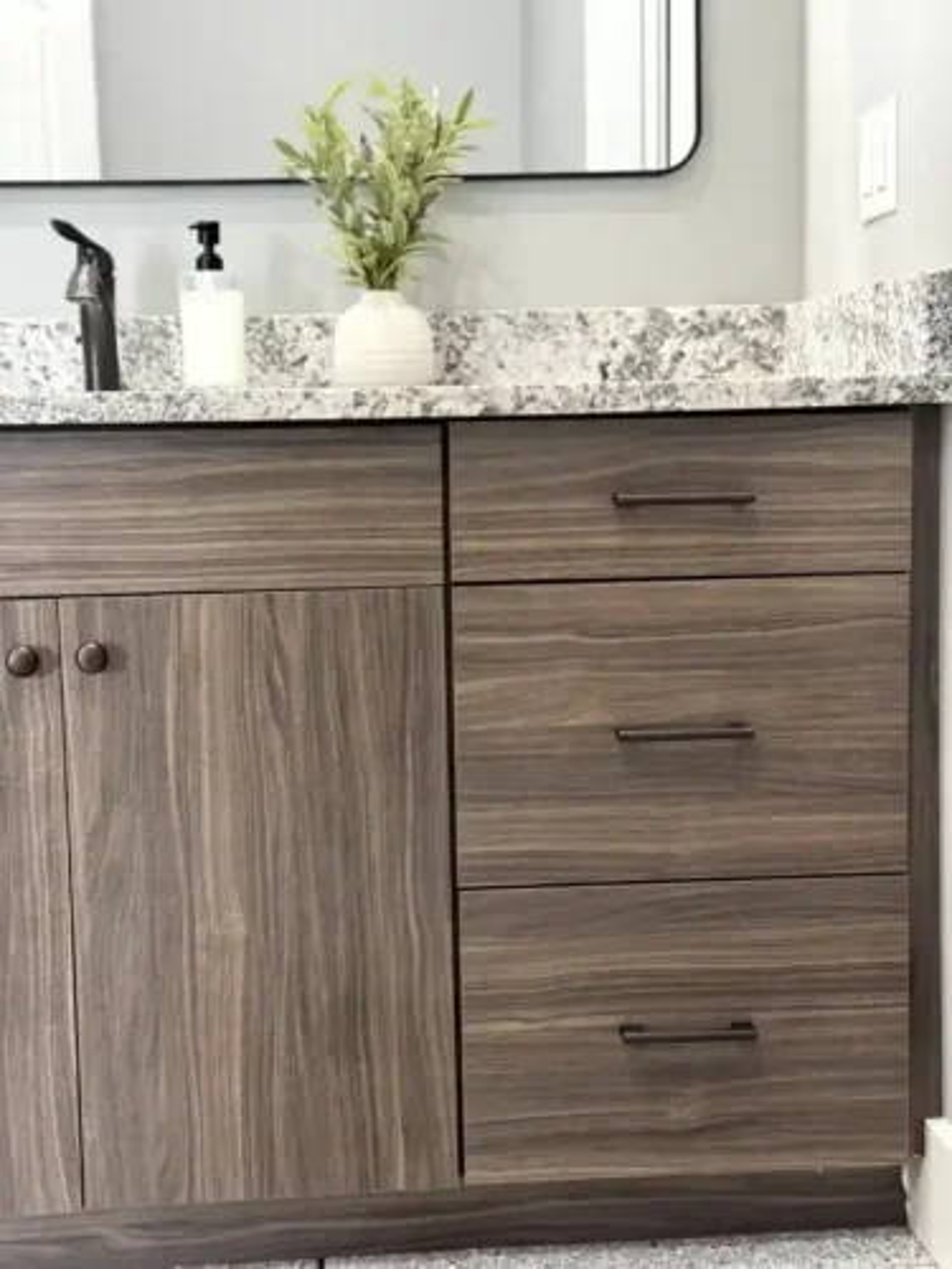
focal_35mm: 48
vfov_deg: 39.7
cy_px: 634
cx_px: 476
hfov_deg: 30.3
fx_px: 1760
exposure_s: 1/60
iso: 250
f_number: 1.78
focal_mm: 6.76
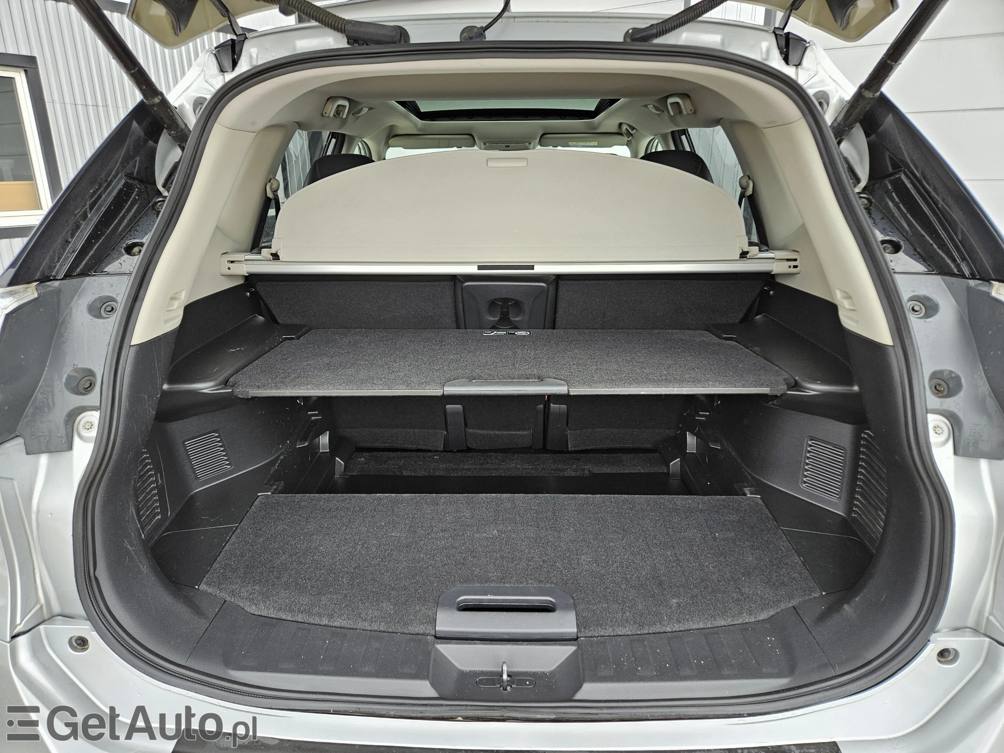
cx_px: 502
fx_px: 667
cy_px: 376
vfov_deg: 58.9
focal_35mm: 23
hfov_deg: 73.9
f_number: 1.8
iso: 64
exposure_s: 1/100
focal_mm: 5.4
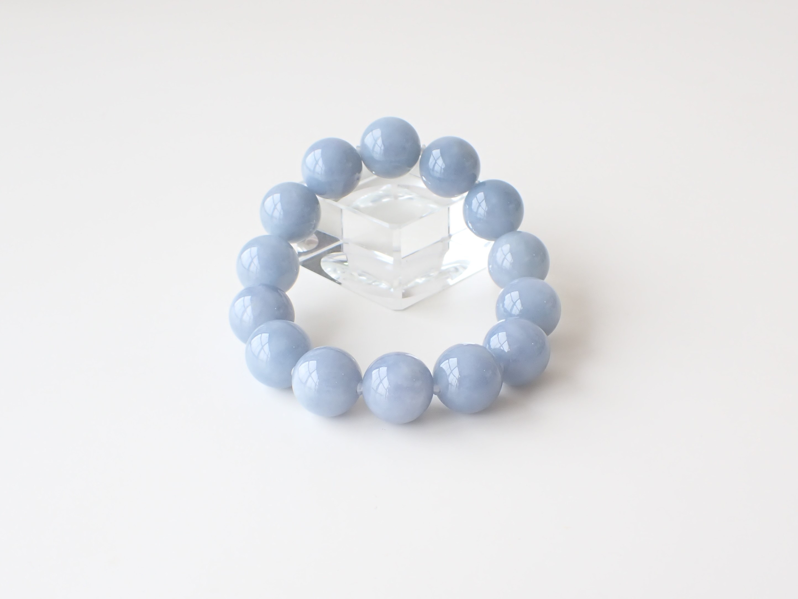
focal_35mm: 30
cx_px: 399
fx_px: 692
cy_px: 300
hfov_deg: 60.0
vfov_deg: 46.8
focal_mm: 5.4
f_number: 3.2
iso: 100
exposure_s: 1/125
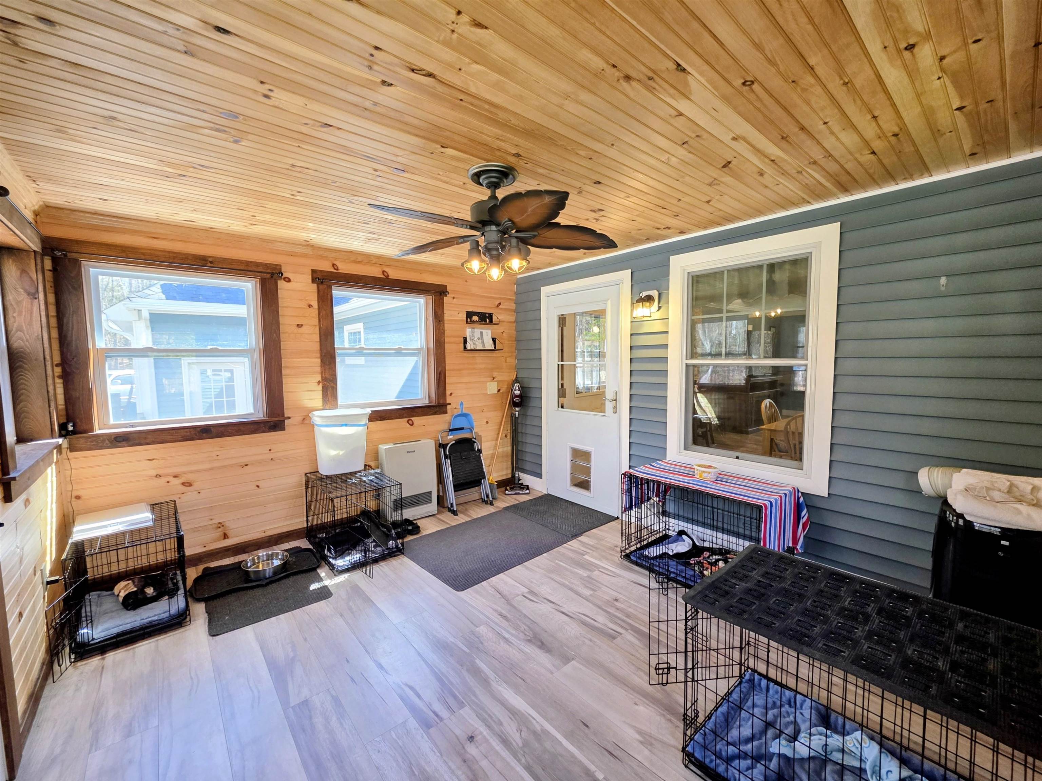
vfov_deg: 89.9
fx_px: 391
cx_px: 521
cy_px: 390
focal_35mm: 13
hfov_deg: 106.2
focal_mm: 2.2
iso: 100
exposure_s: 1/120
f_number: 1.9
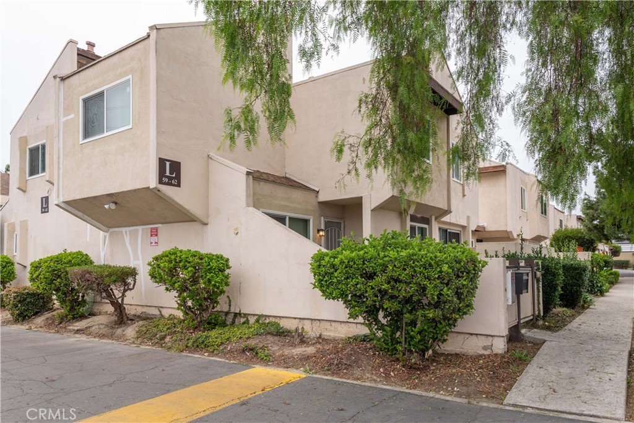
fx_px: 423
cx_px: 317
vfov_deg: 53.1
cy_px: 212
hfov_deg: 73.7
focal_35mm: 24
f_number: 8
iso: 200
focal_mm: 24
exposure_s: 1/100
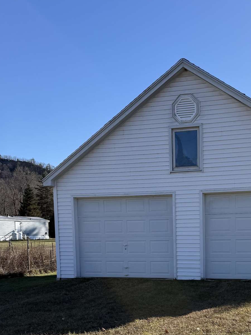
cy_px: 269
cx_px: 192
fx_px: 445
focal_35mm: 46
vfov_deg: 39.6
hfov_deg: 30.9
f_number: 1.78
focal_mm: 6.76
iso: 80
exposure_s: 1/3021
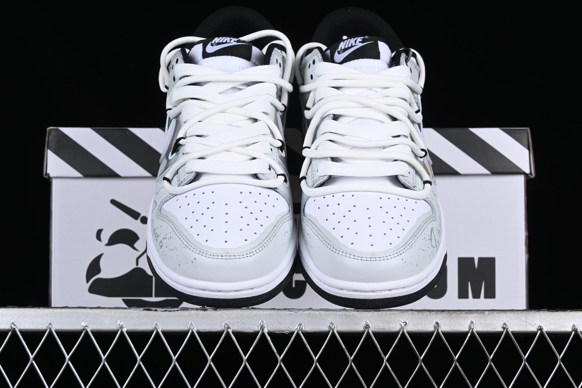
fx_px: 1212
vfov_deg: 18.2
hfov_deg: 27.0
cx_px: 291
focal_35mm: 75
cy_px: 194
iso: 160
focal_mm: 50
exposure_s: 1/80
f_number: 8
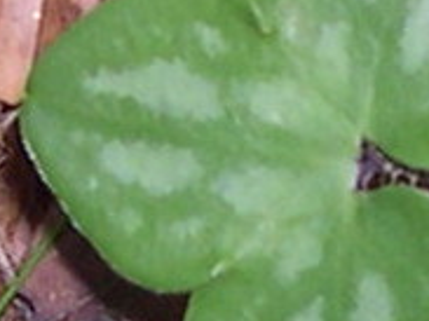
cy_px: 489
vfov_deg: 6.4
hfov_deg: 8.5
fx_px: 2836
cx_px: 652
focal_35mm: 229
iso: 100
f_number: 7.6
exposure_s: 1/30
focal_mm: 8
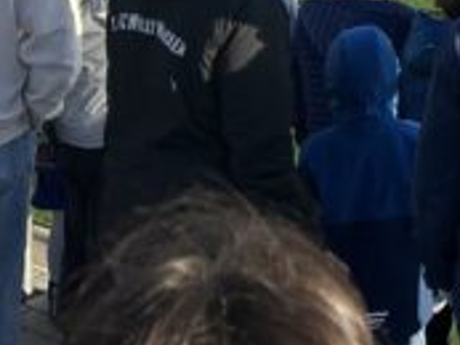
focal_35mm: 106
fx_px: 1410
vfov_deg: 12.8
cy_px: -265
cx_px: 634
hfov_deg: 17.2
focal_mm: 5.7
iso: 50
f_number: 1.5
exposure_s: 1/2695
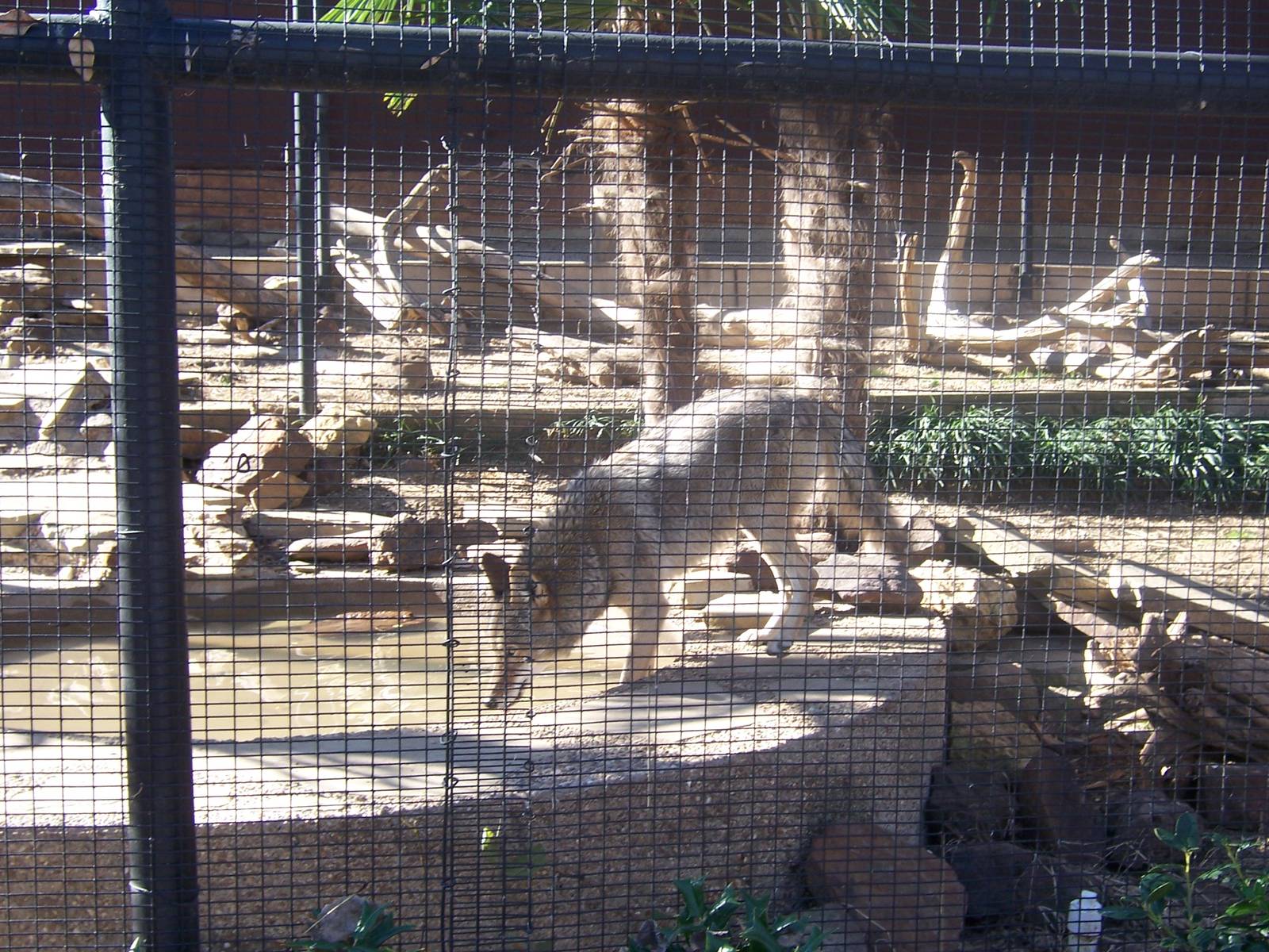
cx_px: 634
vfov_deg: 29.7
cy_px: 476
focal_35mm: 49
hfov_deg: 38.9
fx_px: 1796
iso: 80
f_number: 4
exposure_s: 1/90
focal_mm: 8.2
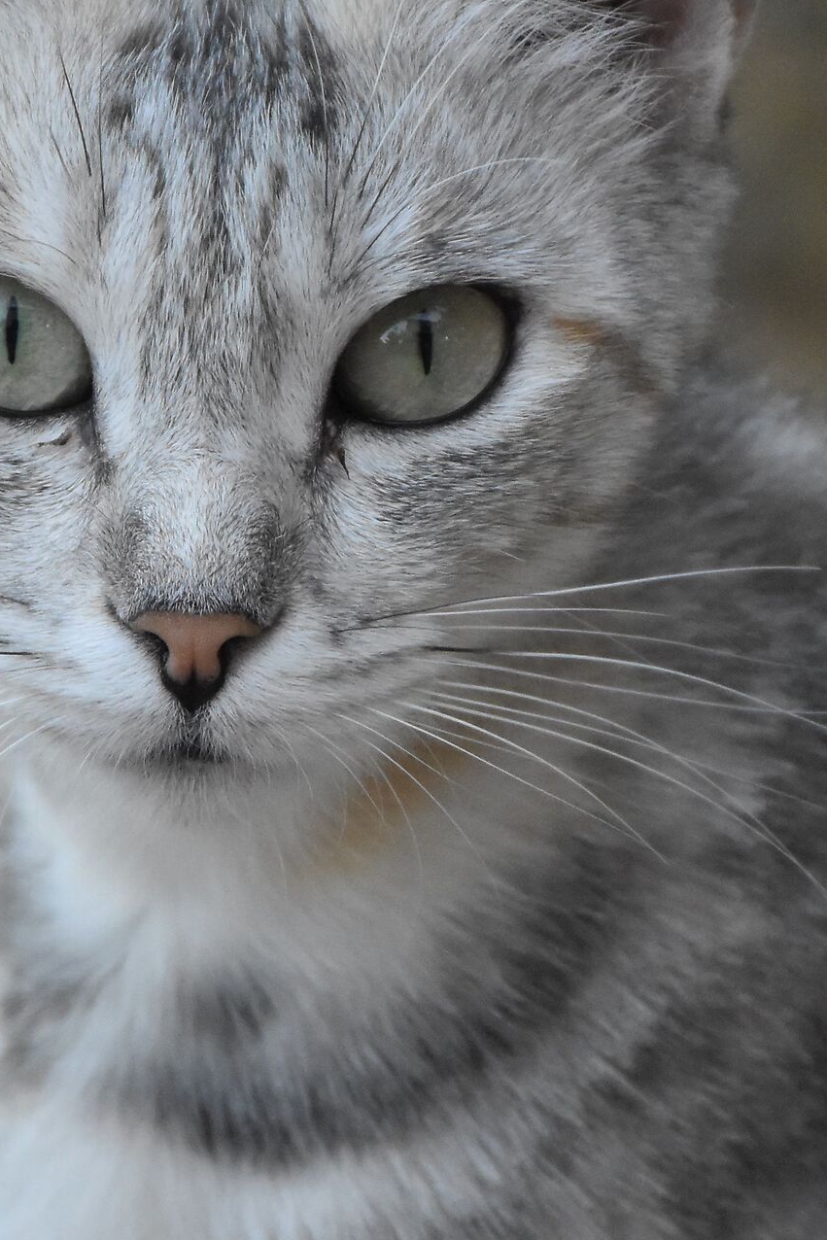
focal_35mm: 395
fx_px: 13606
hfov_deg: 3.5
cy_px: 247
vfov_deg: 5.2
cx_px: 269
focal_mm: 140
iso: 2200
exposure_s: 1/250
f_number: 5.6
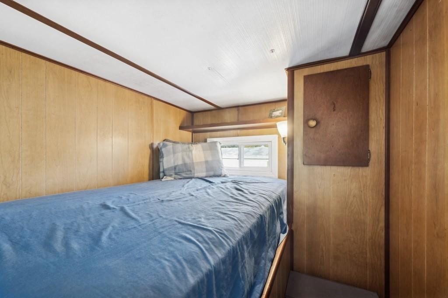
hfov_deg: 104.3
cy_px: 149
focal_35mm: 14
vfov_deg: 81.2
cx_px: 224
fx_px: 174
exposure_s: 1/3.33
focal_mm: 14
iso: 100
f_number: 8
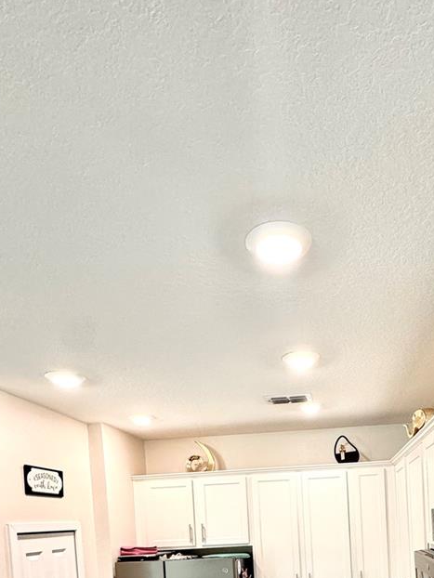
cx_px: 299
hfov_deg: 50.2
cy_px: 539
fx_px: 451
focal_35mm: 27
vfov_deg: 55.0
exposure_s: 1/120
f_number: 2.2
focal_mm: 2.22
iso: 250
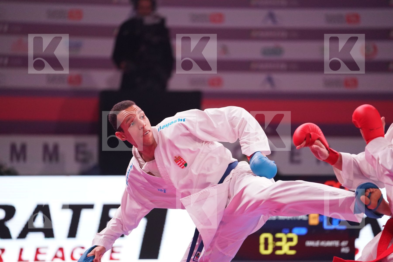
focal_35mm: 200
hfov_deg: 10.3
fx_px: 2183
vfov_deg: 6.9
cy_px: 131
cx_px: 196
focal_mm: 200
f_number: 2.8
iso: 5000
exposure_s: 1/1000
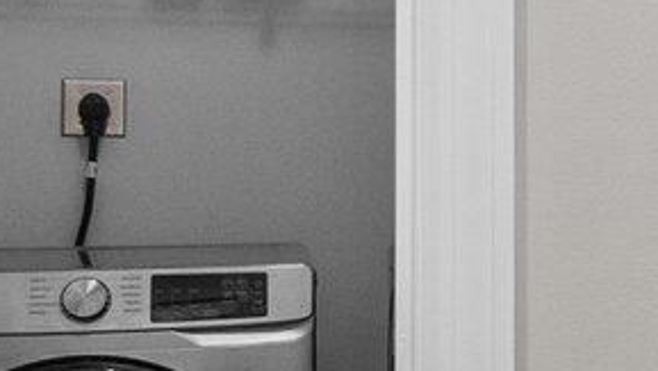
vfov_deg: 11.2
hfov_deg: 17.9
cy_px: 155
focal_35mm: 108
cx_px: 954
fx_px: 1886
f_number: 4
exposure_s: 1/8
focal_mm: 7
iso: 400
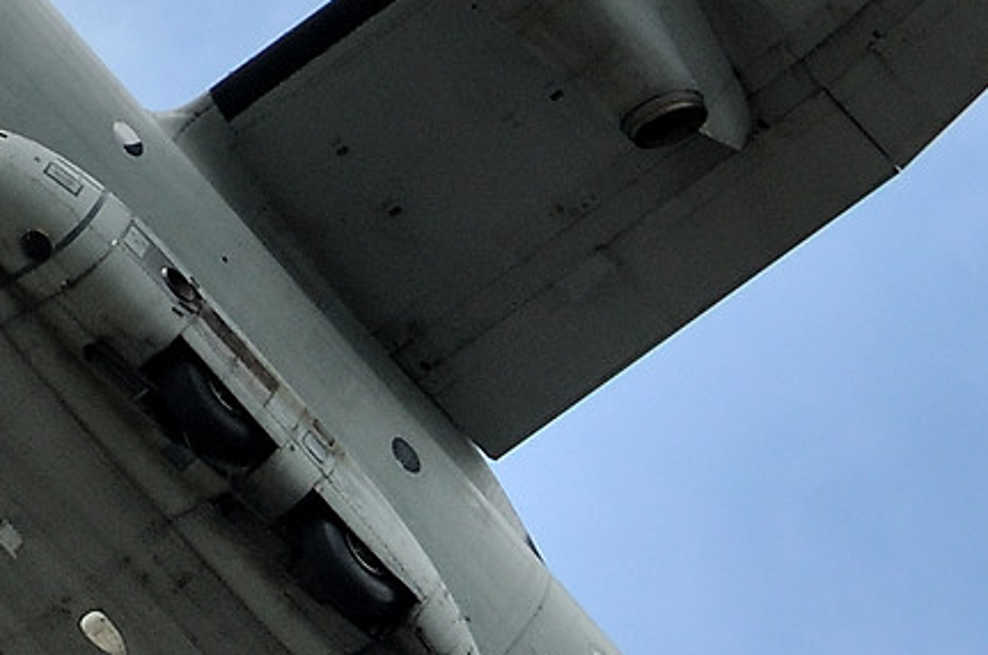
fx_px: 30877
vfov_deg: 1.2
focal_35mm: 1127
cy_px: 534
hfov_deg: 1.8
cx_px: 270
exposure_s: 1/1000
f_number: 5
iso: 200
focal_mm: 135
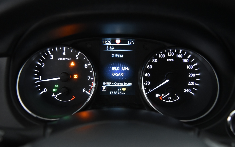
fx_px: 250
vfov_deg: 32.8
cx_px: 118
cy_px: 72
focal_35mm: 39
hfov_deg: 50.4
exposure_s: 1/40
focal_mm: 38
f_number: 4
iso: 4000
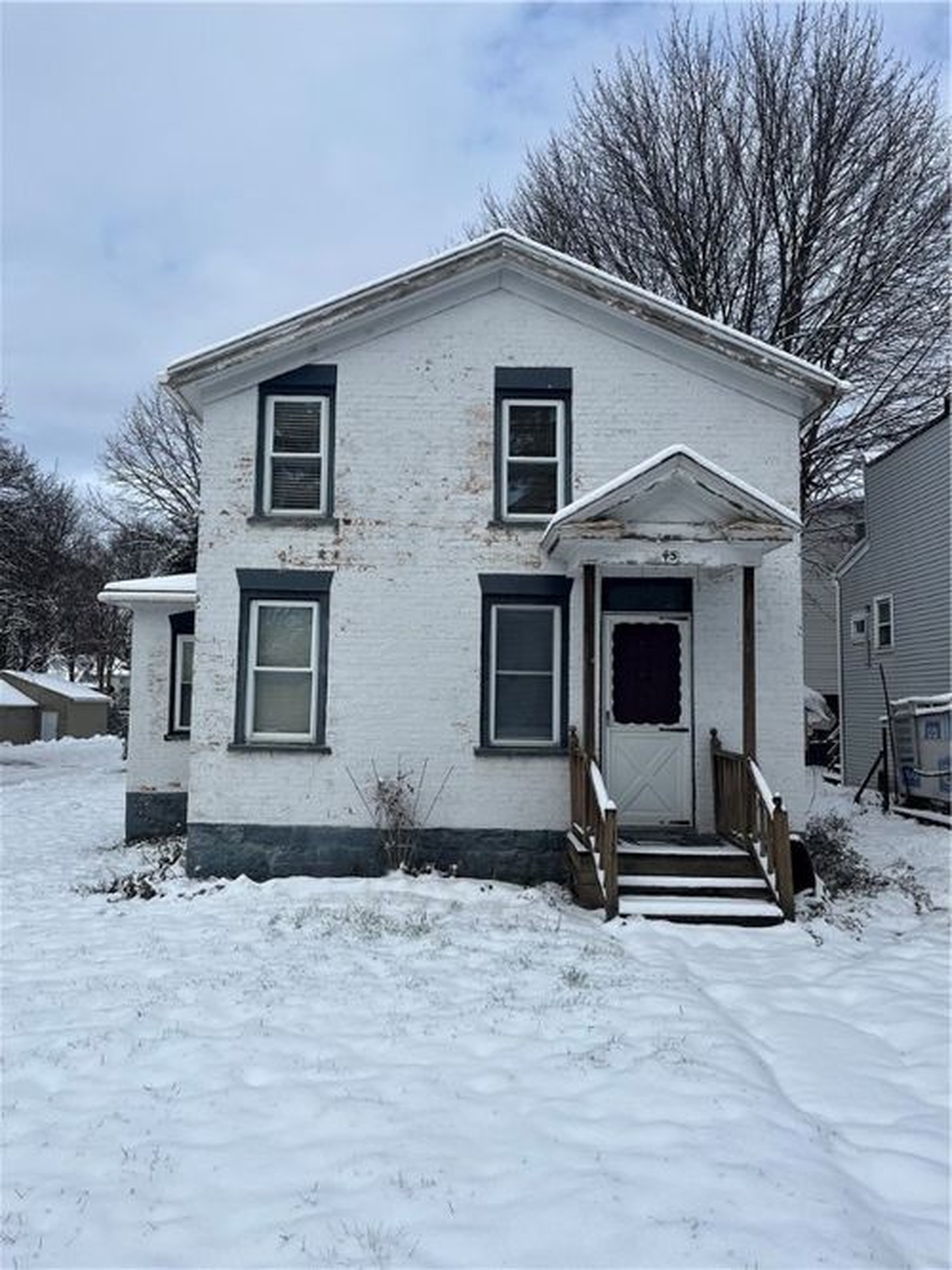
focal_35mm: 26
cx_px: 476
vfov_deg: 67.3
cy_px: 635
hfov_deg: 53.0
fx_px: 954
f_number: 1.6
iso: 50
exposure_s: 1/4310
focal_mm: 5.1
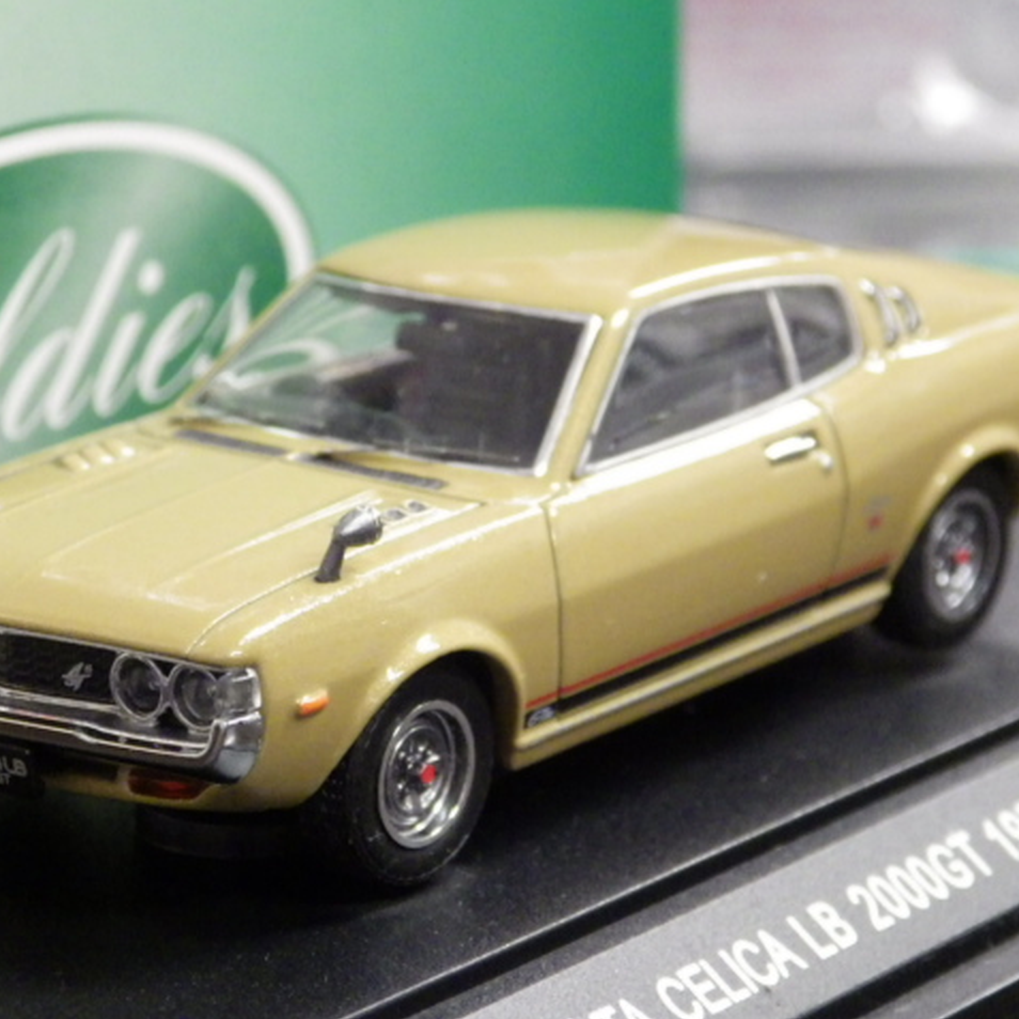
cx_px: 453
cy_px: 508
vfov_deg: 12.4
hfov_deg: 12.4
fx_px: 4696
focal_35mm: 141
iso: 1600
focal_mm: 21.3
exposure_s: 1/30
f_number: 4.8
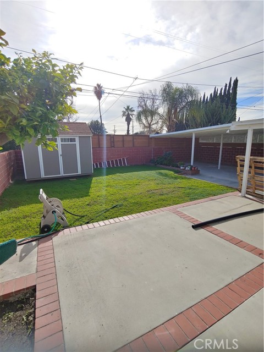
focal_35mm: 16
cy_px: 176
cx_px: 132
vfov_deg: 94.5
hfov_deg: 78.1
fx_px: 163
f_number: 1.9
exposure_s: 1/2000
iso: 50
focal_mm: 2.18
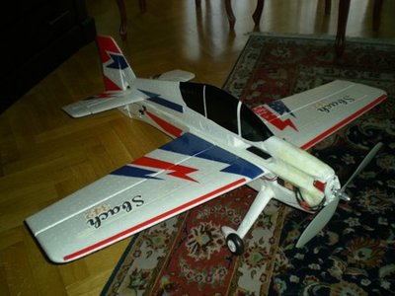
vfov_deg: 37.7
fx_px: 434
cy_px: 148
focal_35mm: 38
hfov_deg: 49.0
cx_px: 198
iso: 50
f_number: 3.1
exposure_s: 1/60
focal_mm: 6.3
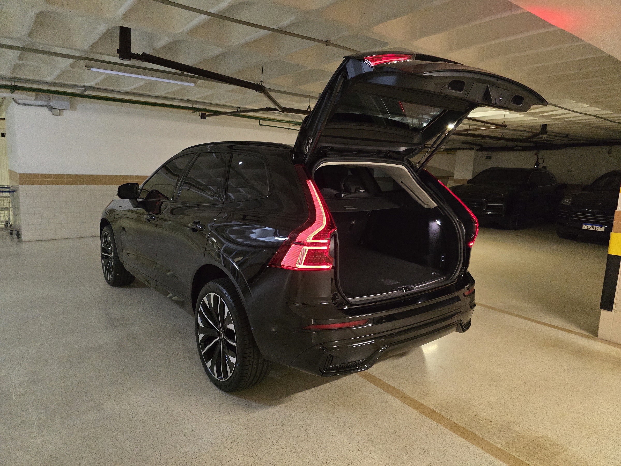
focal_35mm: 23
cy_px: 233
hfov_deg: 73.9
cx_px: 310
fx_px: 413
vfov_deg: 58.9
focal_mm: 6.3
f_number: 1.7
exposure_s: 1/60
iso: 1250
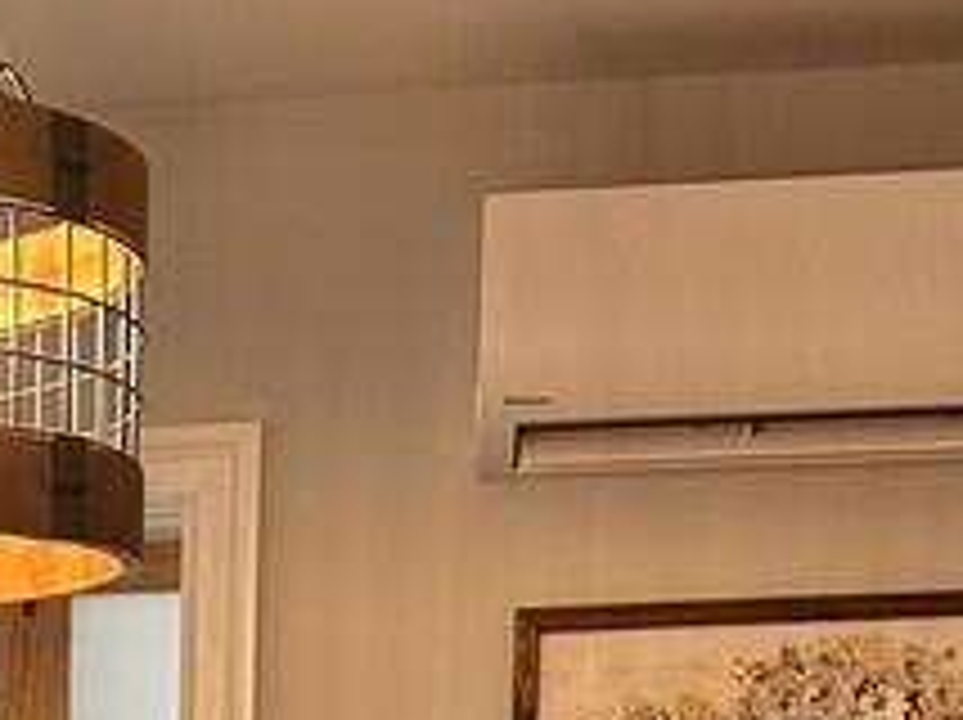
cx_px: -144
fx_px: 3196
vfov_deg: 11.0
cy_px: 1678
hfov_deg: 16.5
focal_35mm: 115
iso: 125
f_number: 1.78
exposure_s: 1/60
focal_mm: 6.86
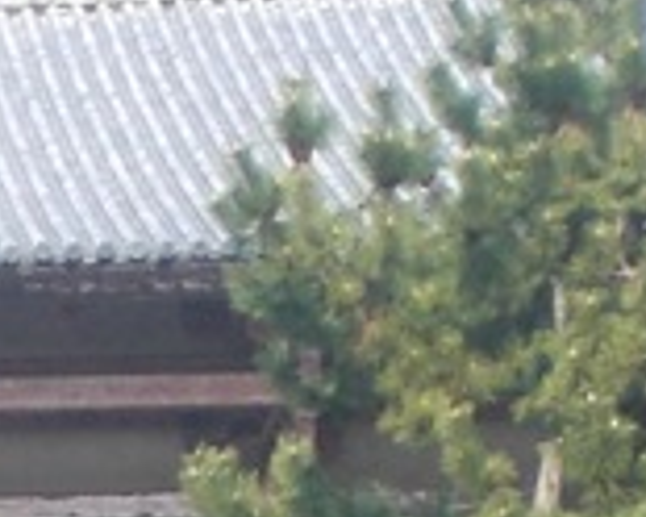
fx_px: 4569
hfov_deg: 7.9
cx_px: -354
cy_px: 1217
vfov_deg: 6.2
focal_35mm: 239
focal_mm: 6.3
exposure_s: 1/250
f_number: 3.1
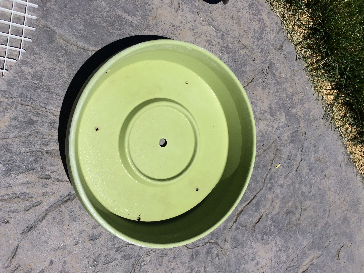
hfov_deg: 61.7
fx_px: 305
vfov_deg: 48.2
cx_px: 182
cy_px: 136
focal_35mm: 29
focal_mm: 4.15
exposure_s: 1/5882
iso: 32
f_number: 2.2
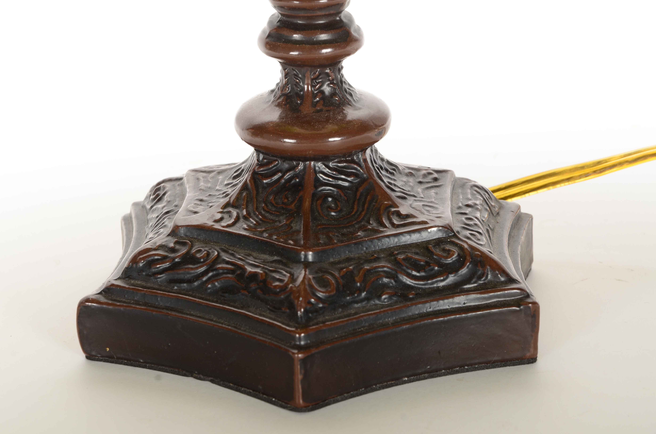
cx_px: 328
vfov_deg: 8.7
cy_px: 217
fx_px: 2864
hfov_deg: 13.1
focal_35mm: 158
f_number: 11
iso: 200
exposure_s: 1/160
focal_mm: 105
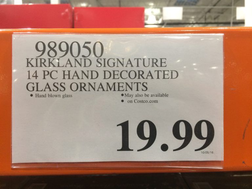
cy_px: 94
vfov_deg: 48.2
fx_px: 211
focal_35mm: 29
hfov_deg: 61.7
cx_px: 126
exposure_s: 1/30
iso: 125
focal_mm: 4.15
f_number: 2.2
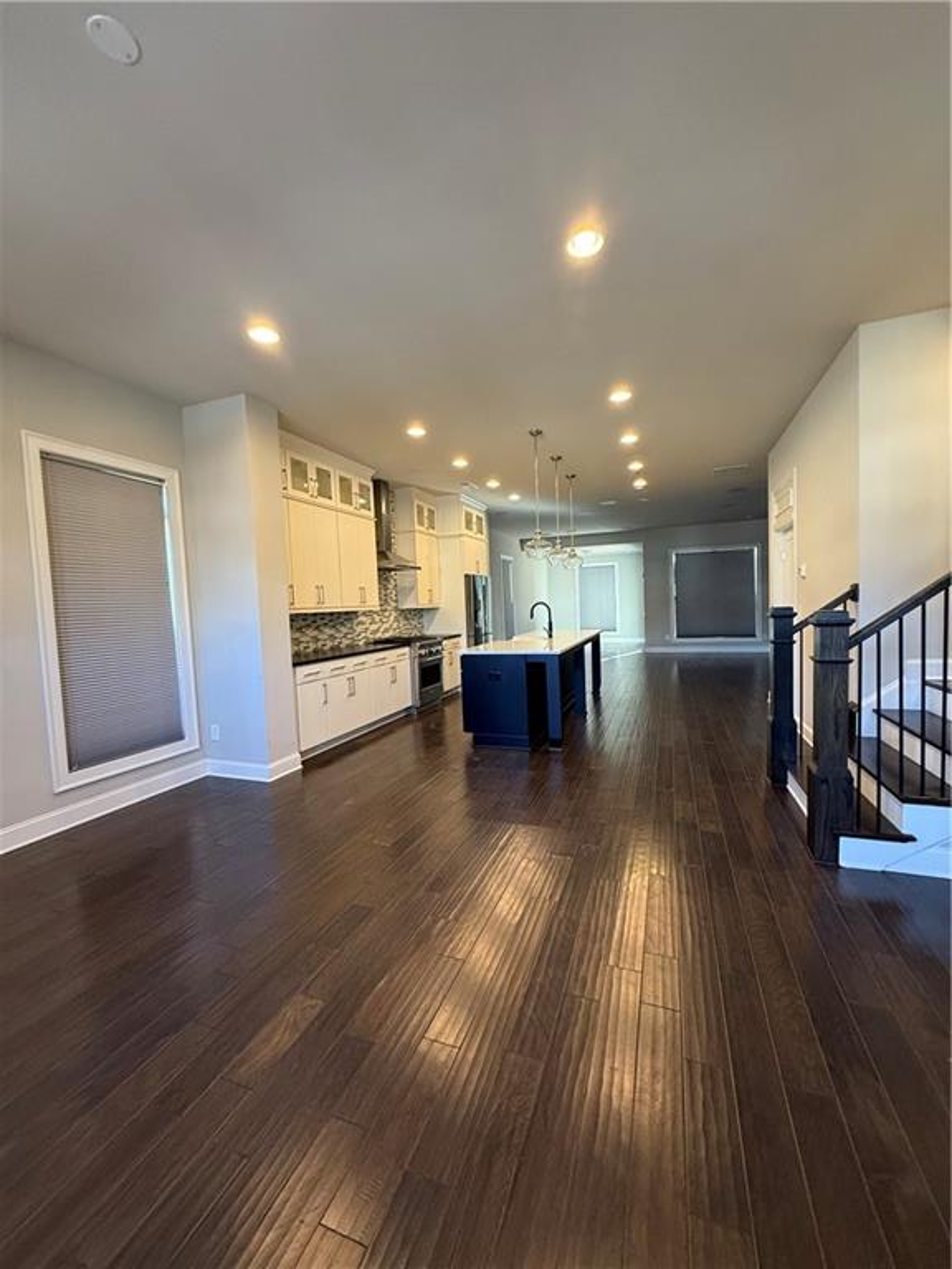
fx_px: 513
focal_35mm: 14
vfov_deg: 102.1
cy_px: 634
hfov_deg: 85.7
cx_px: 476
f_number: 2.2
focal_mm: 2.22
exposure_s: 1/60
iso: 250
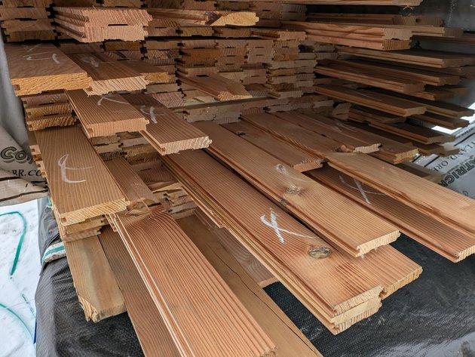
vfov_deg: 54.9
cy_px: 178
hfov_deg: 69.4
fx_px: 343
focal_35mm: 25
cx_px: 238
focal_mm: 5.43
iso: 38
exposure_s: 1/334
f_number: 1.89
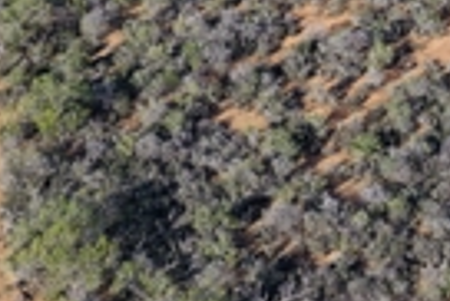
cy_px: -84
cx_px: 788
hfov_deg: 13.9
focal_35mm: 132
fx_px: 1652
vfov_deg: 10.2
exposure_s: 1/800
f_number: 2.8
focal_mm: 14.45
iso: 125
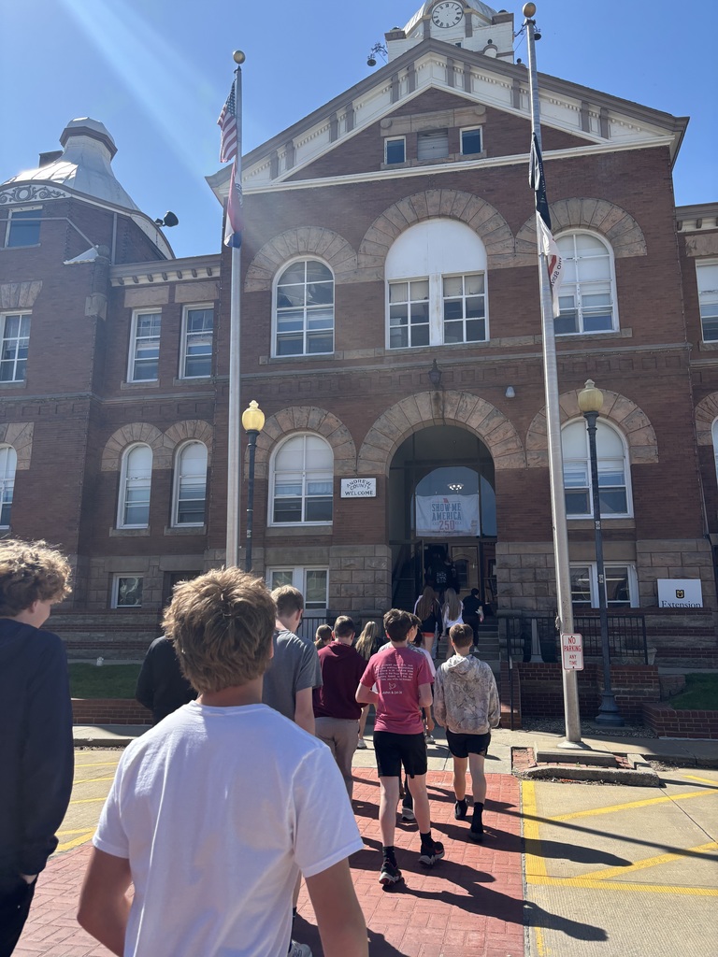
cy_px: 478
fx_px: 719
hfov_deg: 53.1
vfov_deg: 67.3
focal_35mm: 26
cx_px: 359
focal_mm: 5.96
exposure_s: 1/1912
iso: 50
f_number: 1.6
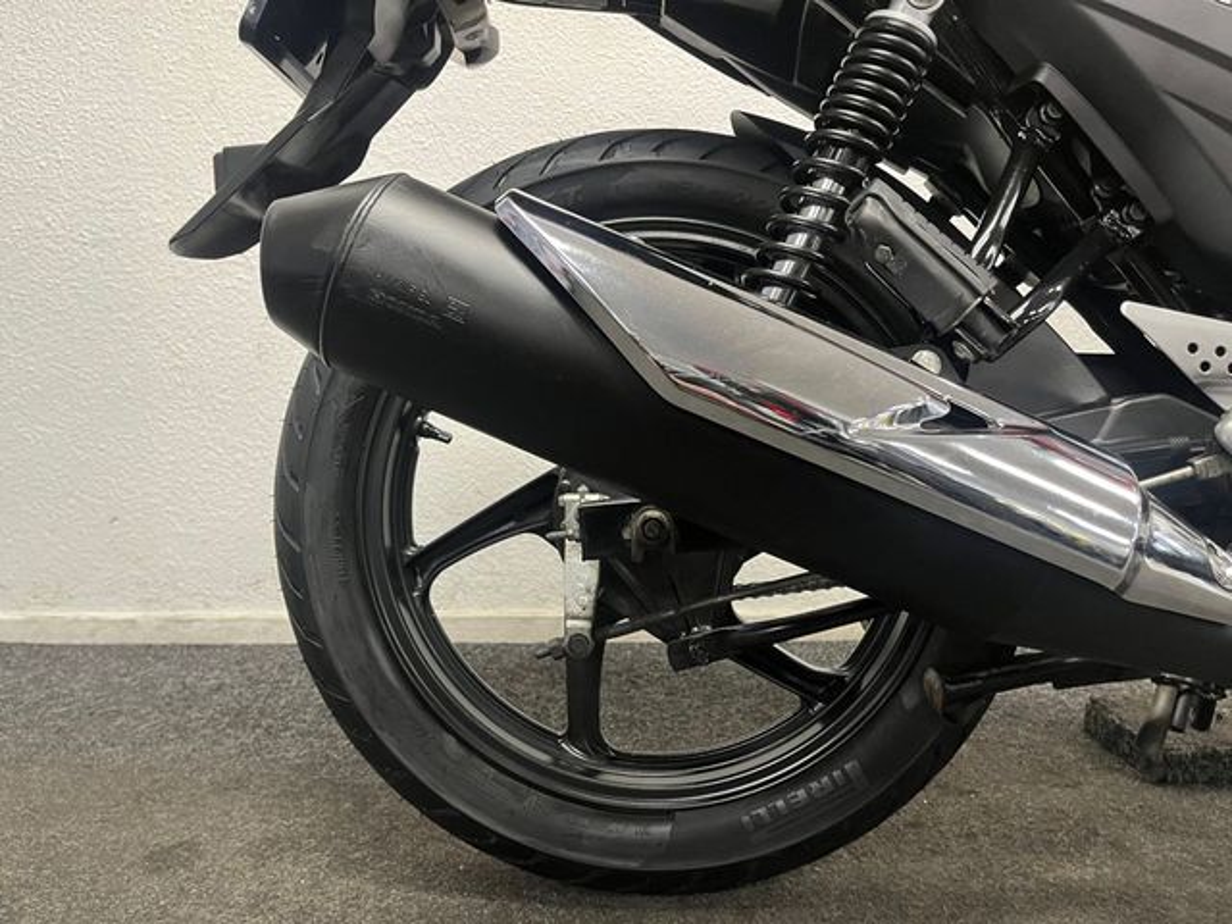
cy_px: 462
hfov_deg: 67.3
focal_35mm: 26
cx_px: 616
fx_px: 925
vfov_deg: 53.1
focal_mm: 5.1
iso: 200
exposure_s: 1/50
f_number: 1.6
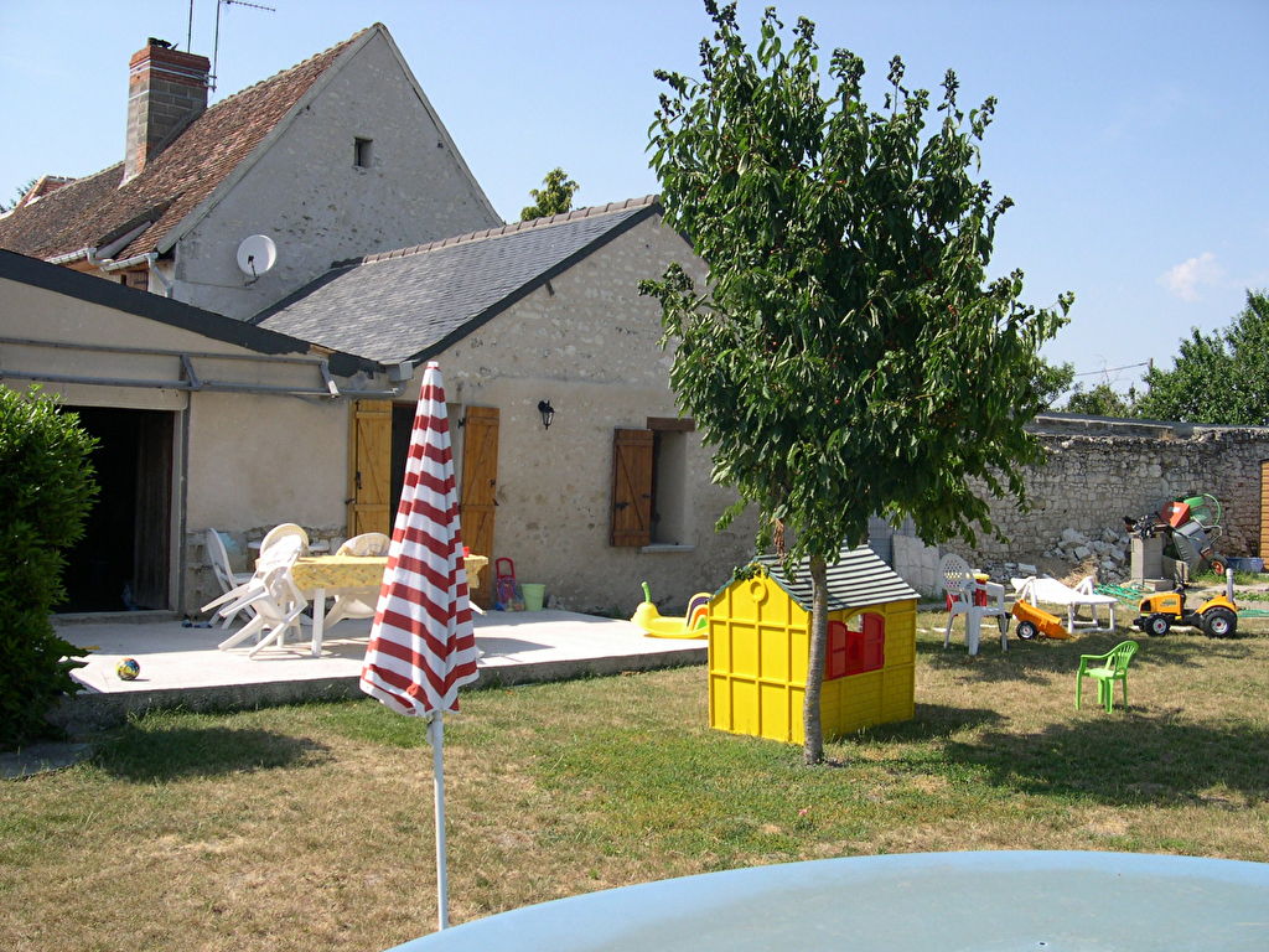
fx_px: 1283
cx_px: 634
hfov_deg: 52.6
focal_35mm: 35
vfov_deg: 40.7
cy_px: 476
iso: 100
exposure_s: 1/143
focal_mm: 7.5
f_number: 7.4
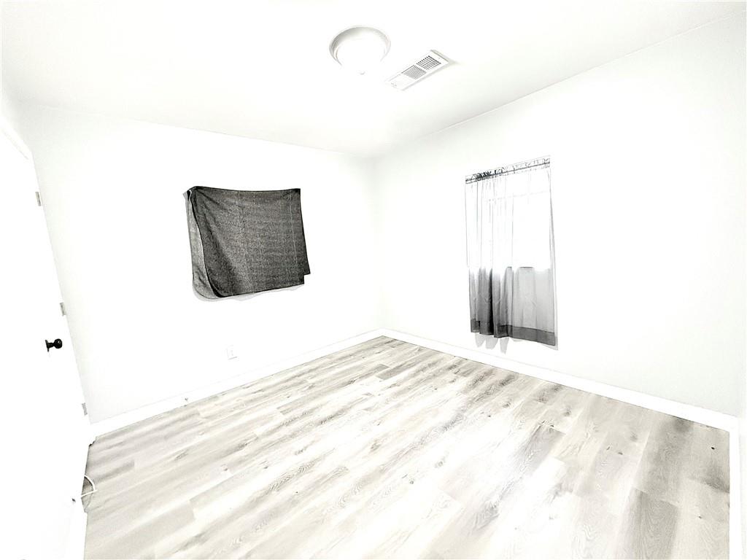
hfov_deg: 102.1
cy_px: 280
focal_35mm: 14
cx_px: 374
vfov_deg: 85.7
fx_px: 302
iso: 1000
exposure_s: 1/60
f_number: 2.2
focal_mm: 2.22
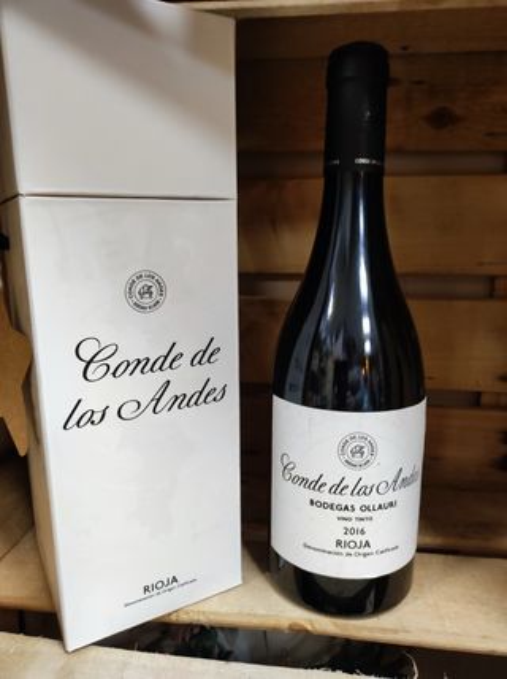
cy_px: 340
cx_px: 254
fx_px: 489
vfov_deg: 69.5
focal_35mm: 25
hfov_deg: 54.8
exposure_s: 1/33
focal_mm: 4.7
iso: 705
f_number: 1.79
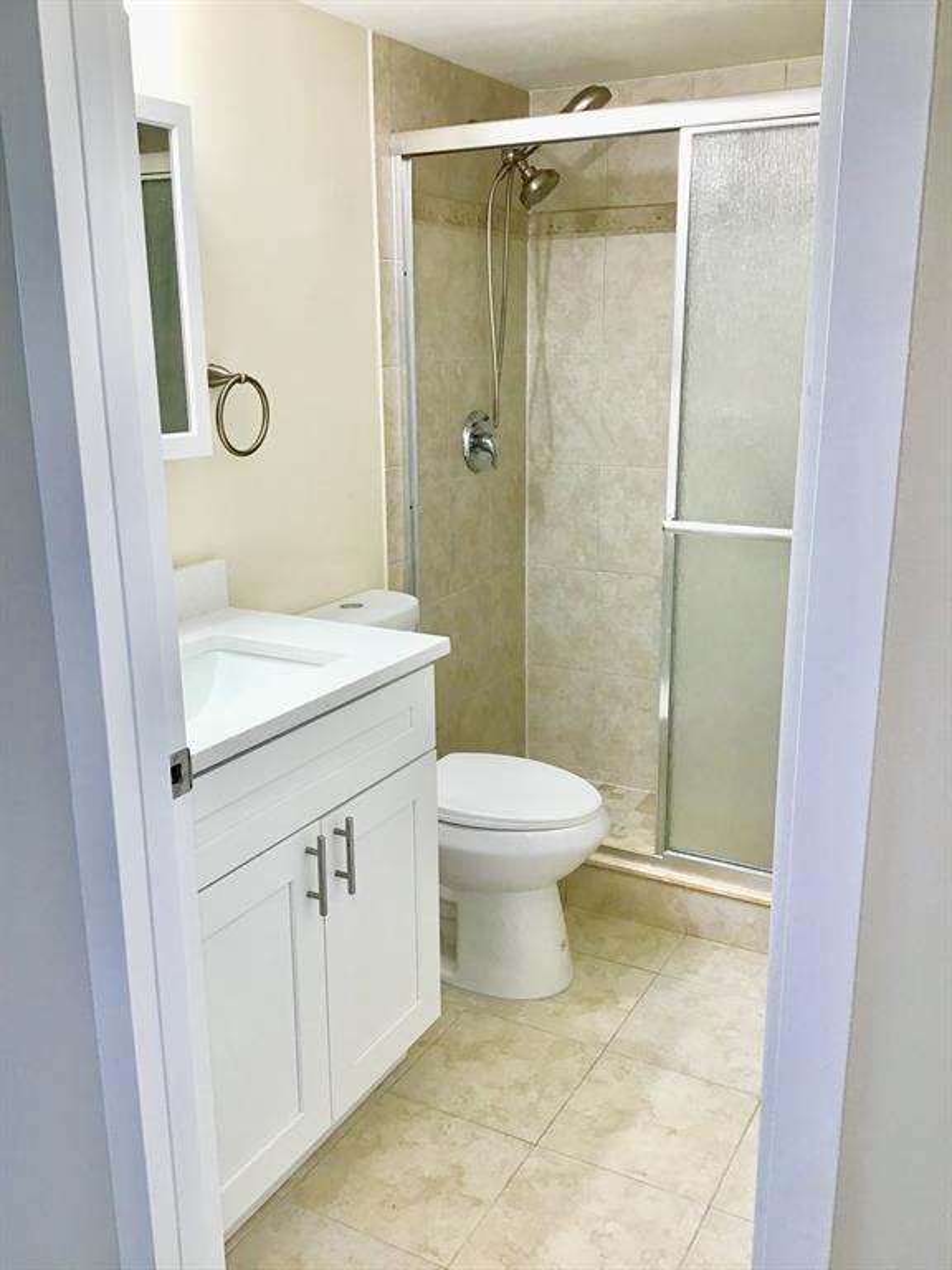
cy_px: 635
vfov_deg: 58.4
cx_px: 476
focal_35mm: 31
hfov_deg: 45.4
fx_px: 1137
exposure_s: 1/40
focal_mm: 3.3
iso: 32
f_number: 2.4
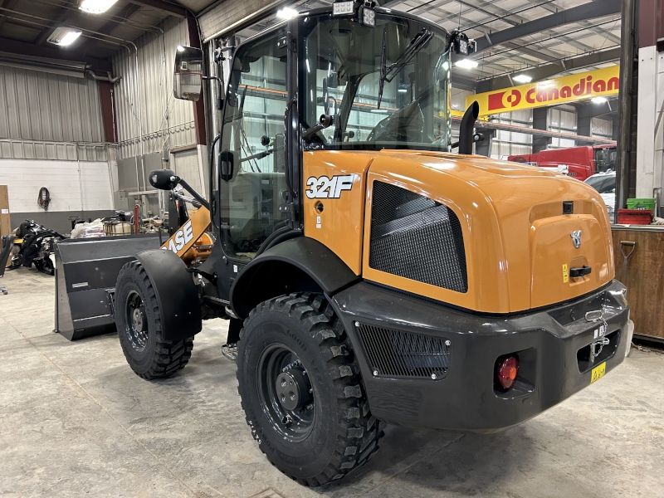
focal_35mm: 26
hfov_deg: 67.3
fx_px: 499
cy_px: 249
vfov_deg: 53.1
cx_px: 332
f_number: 1.5
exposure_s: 1/60
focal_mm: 5.7
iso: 250
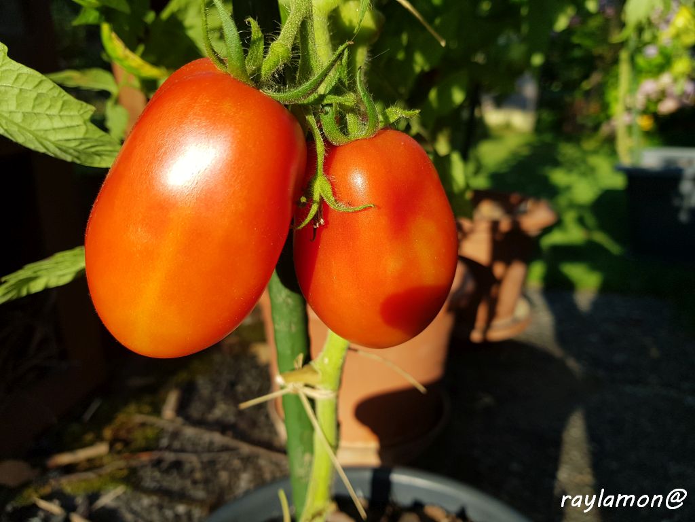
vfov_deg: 53.1
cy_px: 261
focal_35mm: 26
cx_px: 348
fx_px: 522
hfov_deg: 67.3
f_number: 1.7
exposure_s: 1/1060
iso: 40
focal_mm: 4.2
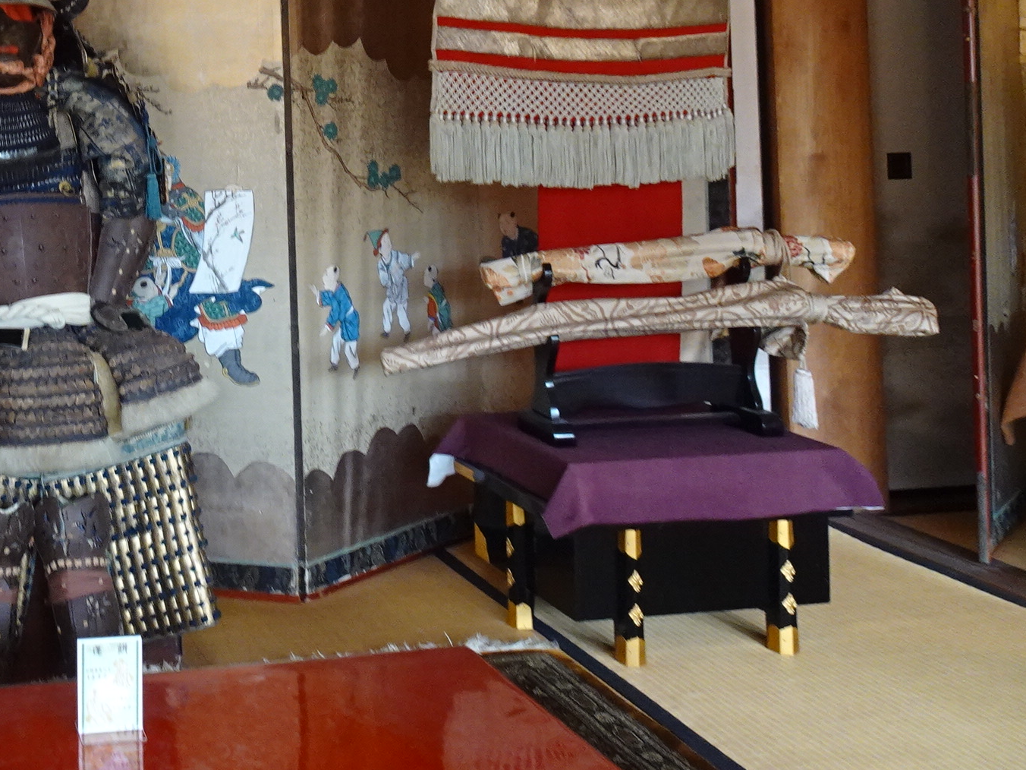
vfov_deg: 30.4
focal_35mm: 46
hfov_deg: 38.0
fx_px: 1363
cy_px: 109
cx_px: 69
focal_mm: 4.25
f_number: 3.5
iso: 320
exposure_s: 1/30
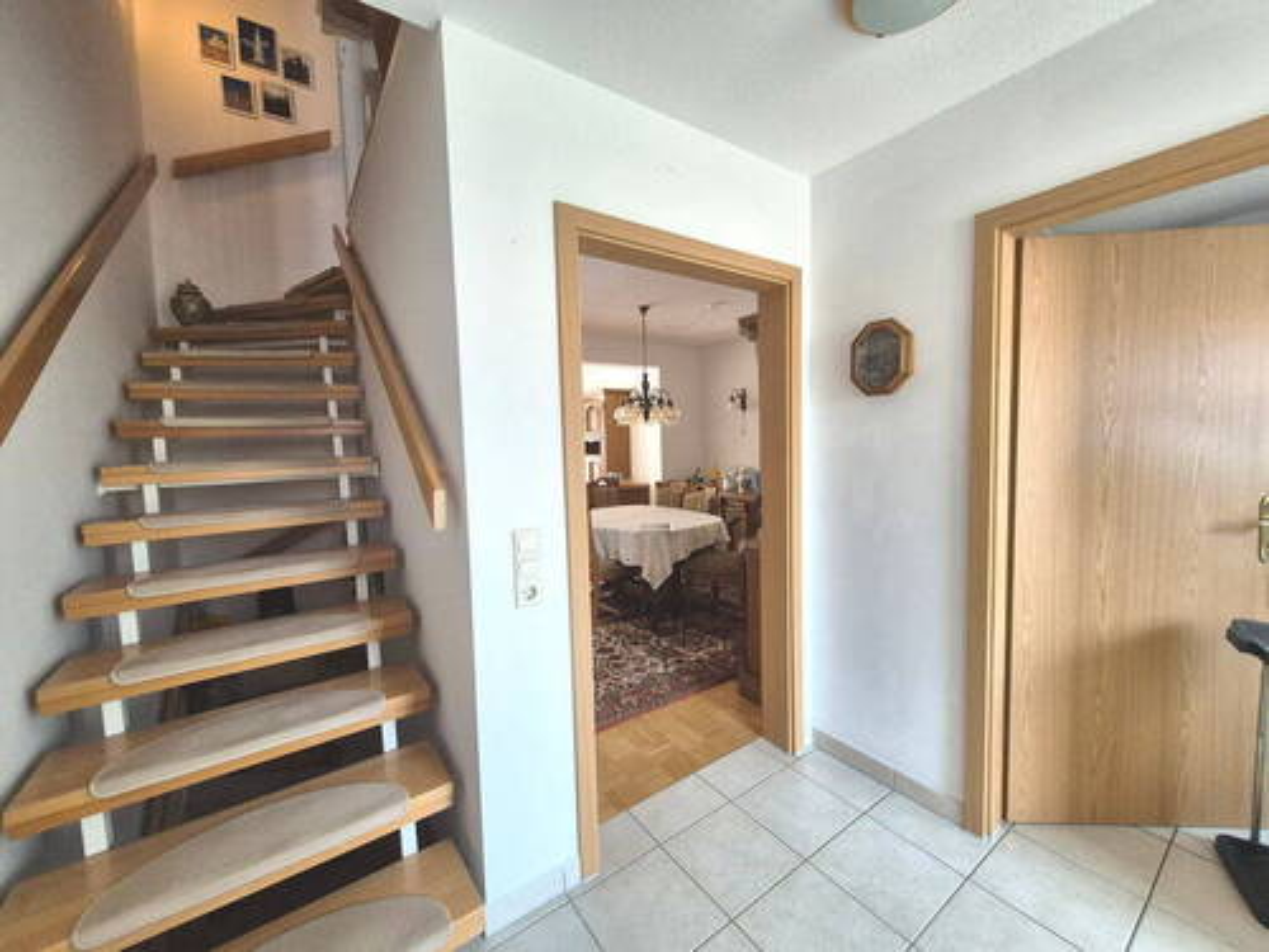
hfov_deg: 106.2
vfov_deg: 89.9
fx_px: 477
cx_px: 634
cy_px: 476
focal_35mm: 13
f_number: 2.2
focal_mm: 1.74
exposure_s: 1/100
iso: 320
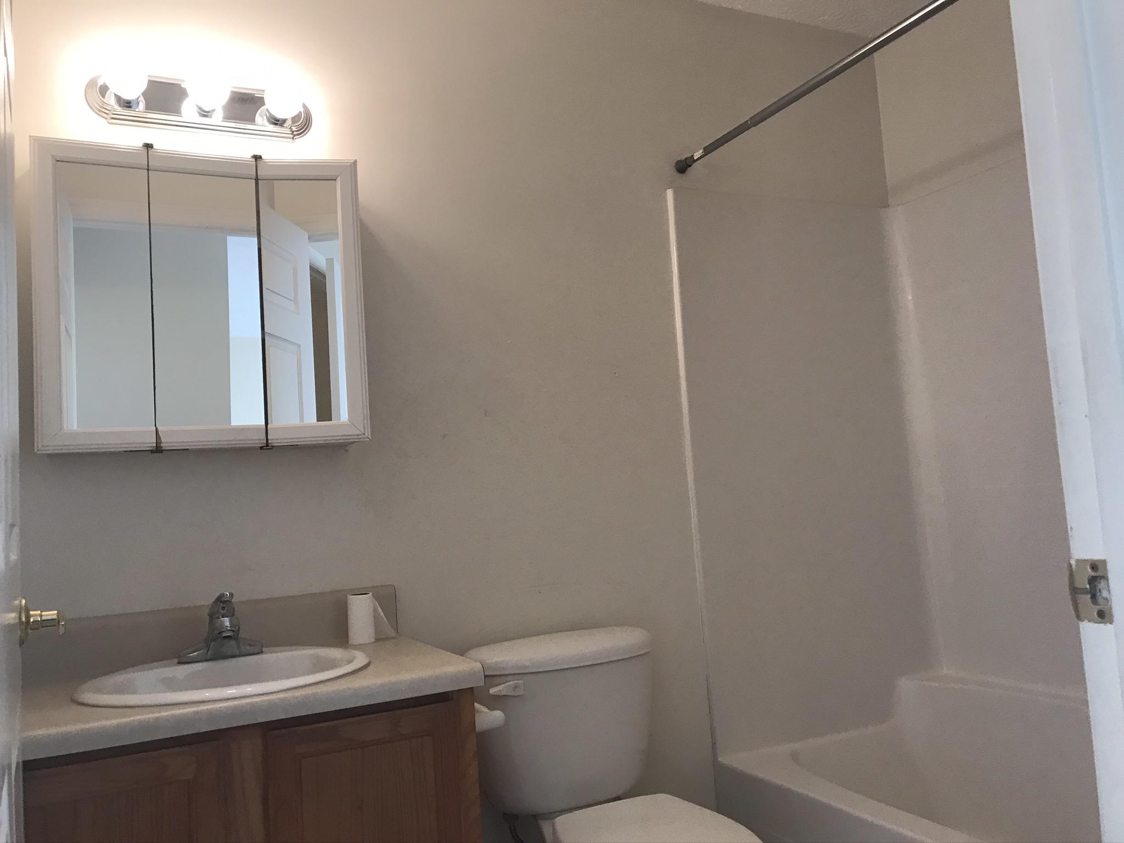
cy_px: 422
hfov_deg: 63.4
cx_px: 562
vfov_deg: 49.7
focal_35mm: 28
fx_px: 909
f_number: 1.8
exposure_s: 1/30
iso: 32
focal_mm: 3.99
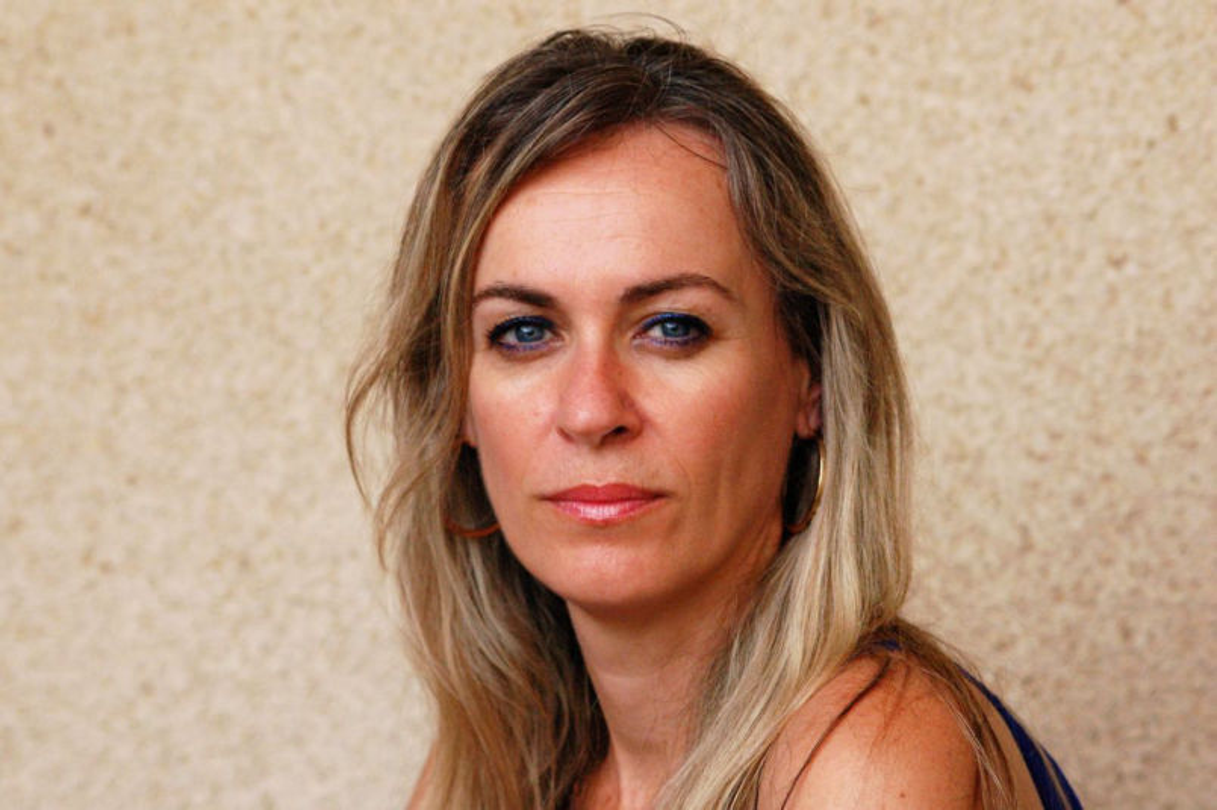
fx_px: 4358
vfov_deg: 10.6
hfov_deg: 15.9
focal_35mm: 129
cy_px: 405
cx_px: 608
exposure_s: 1/500
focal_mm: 86
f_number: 5.6
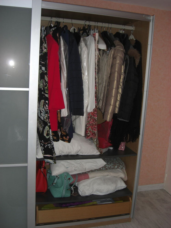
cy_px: 114
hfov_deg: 37.7
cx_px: 86
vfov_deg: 49.0
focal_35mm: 38
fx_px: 250
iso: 100
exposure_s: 1/30
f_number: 2.8
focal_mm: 7.9
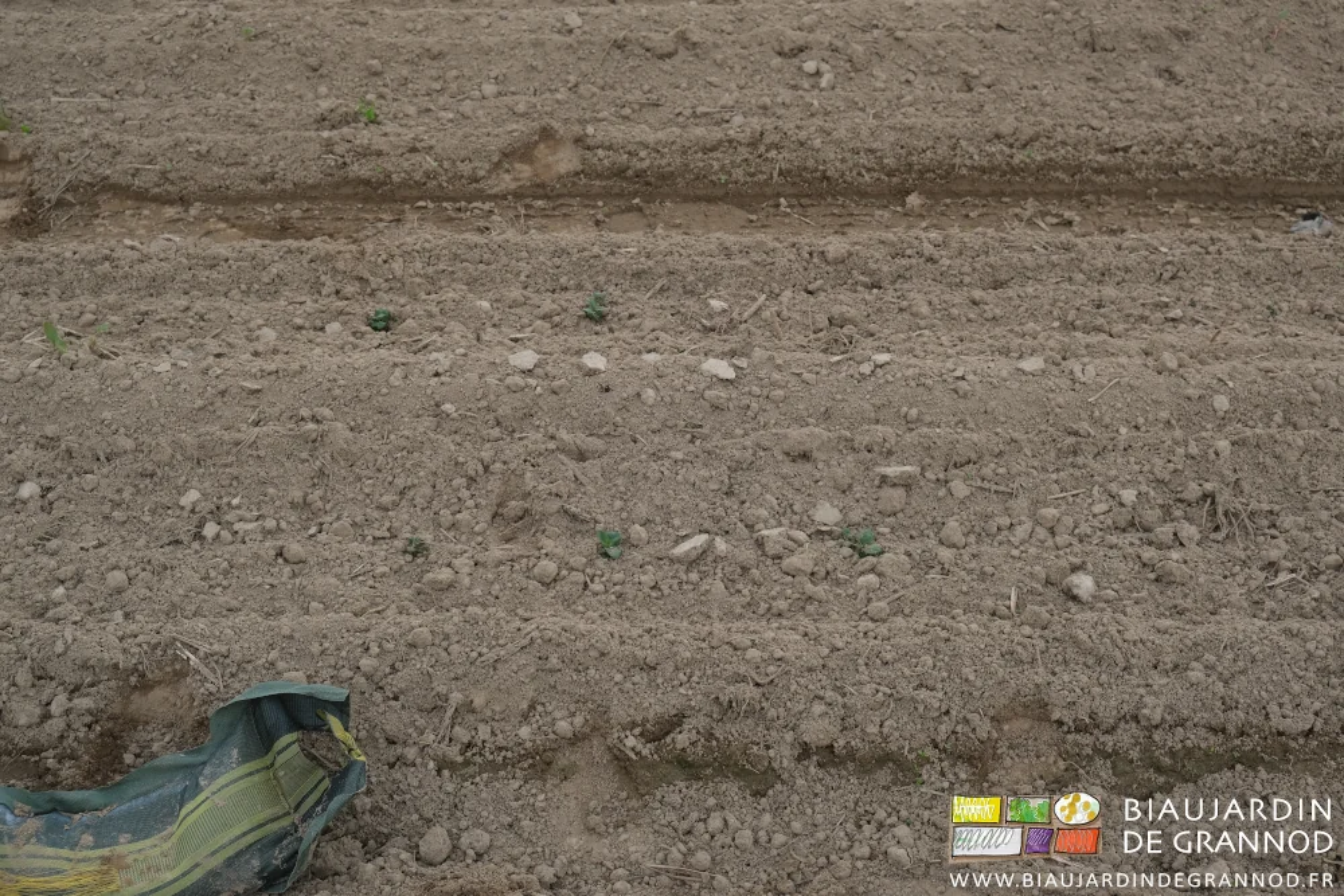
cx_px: 672
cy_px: 448
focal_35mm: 43
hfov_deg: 45.4
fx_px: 1605
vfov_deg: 31.2
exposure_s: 1/125
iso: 160
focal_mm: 28.9
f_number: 5
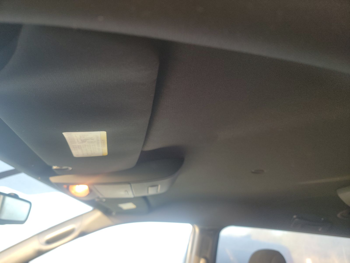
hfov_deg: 71.6
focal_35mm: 24
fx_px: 243
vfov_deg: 56.8
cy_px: 132
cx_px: 175
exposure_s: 1/59
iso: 155
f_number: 1.8
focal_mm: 6.7
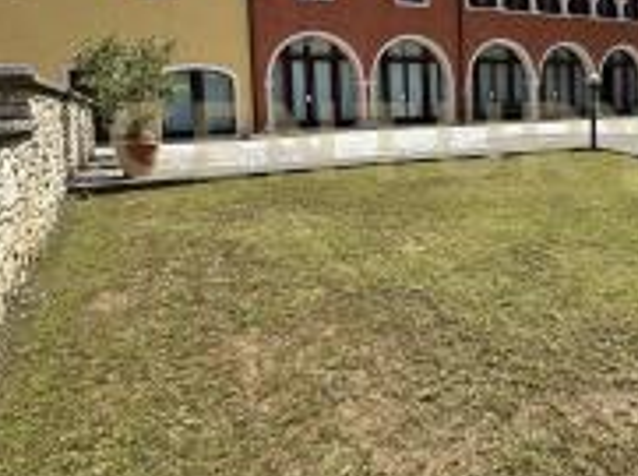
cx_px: 462
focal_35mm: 31
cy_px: 141
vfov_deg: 44.3
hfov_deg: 56.2
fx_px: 570
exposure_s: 1/1453
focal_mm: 2.22
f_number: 2.2
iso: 50
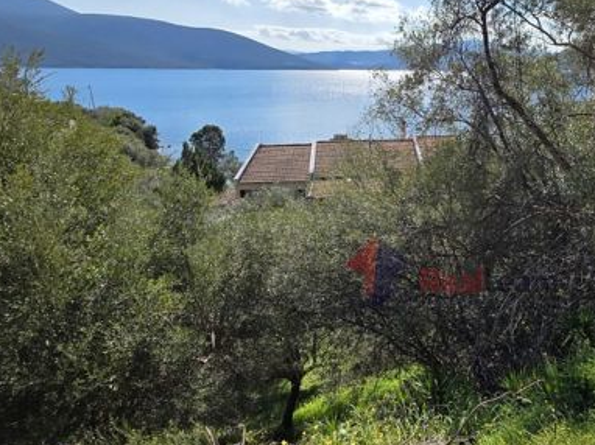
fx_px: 412
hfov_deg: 66.4
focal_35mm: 24
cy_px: 168
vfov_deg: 56.1
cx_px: 457
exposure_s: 1/2835
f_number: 1.9
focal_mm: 2.2
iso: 40
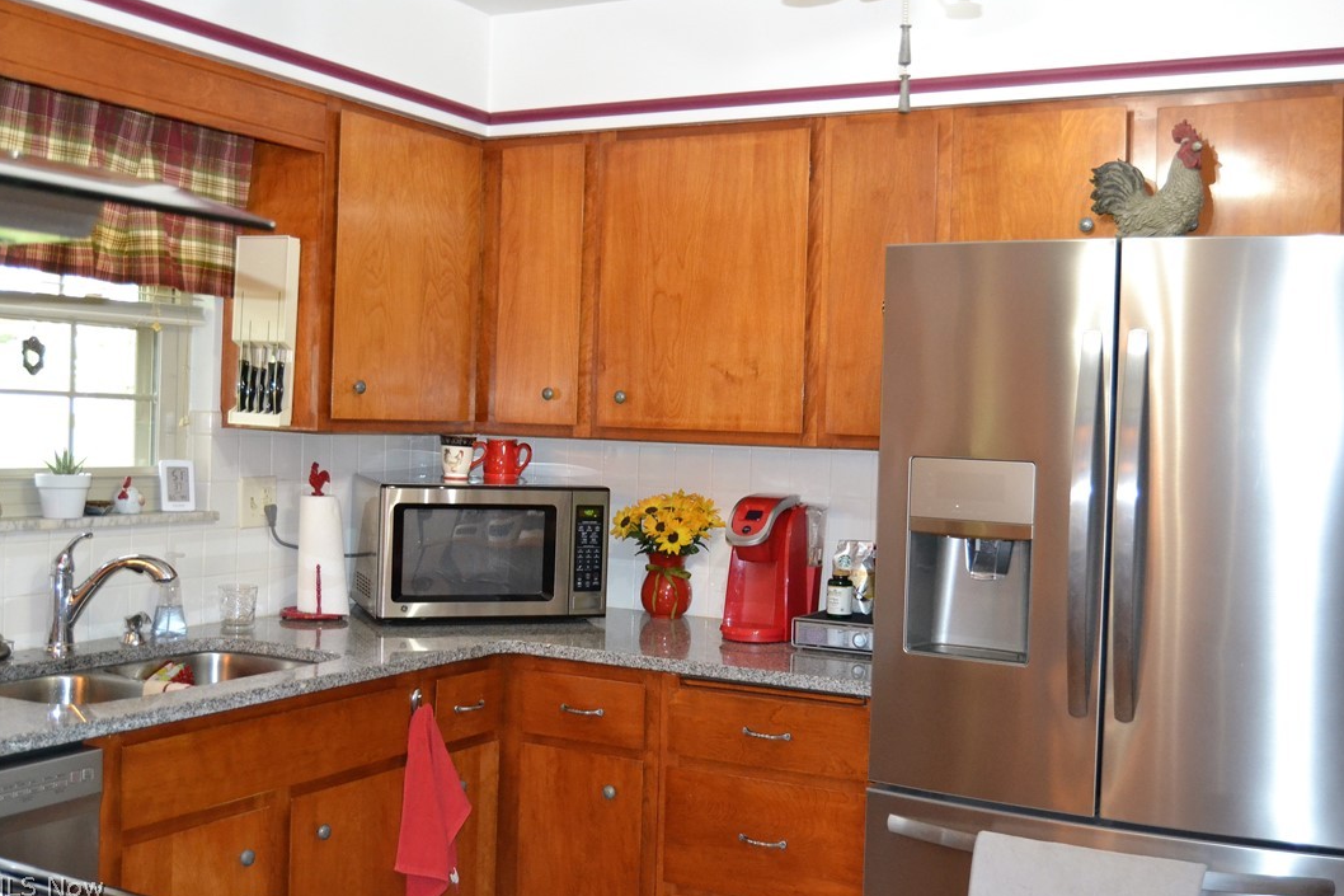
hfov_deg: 48.5
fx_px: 1493
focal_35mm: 40
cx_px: 665
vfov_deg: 33.4
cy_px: 448
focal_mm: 26
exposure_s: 1/60
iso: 2500
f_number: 4
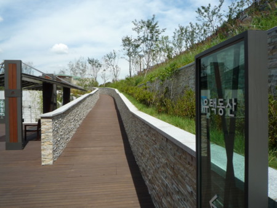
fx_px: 200
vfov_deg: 54.9
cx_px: 138
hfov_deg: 69.4
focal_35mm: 25
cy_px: 104
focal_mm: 4.4
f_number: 4
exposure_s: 1/640
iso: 100
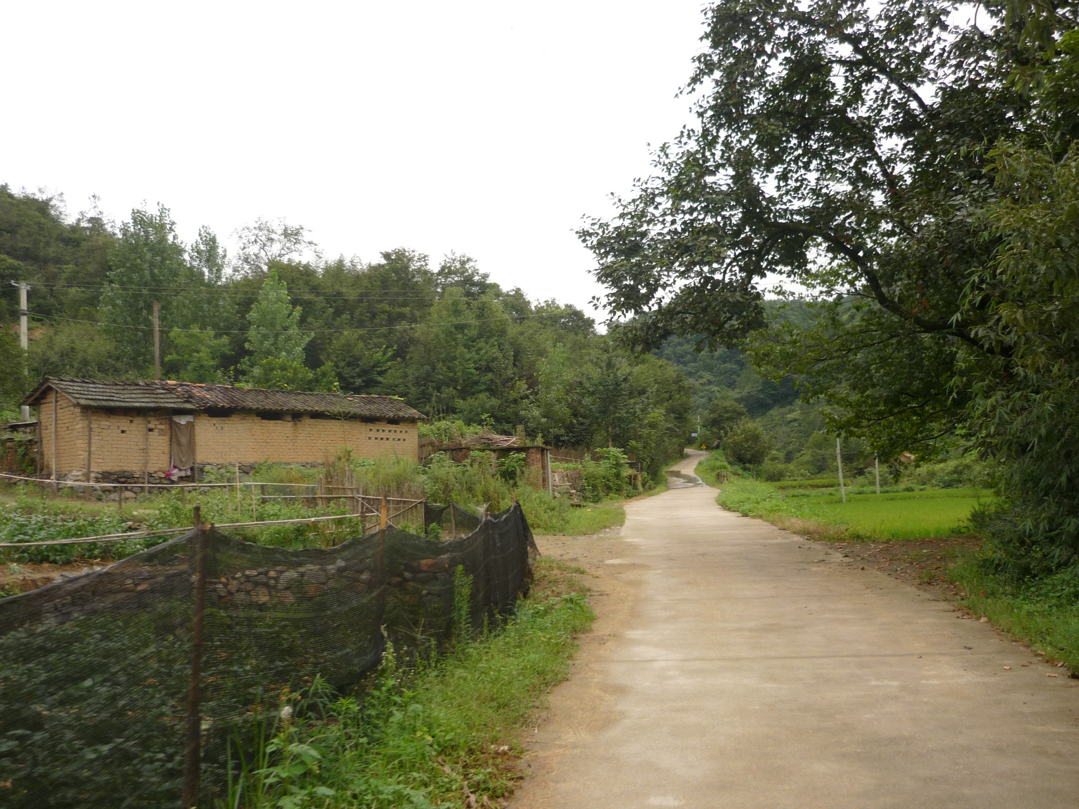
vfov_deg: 42.9
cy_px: 404
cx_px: 540
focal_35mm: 33
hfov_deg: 55.4
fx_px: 1029
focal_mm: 5.5
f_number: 2.8
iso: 100
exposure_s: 1/400
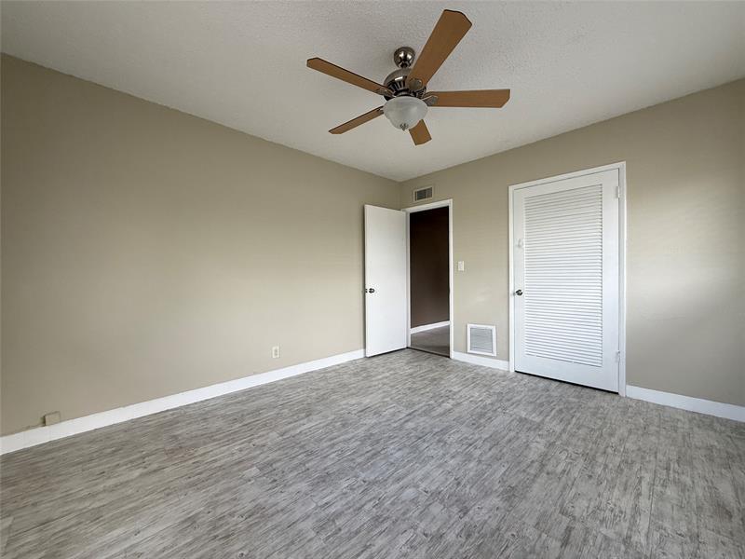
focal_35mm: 14
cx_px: 372
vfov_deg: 85.7
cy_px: 280
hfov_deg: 102.1
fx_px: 301
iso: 80
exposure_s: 1/99
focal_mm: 2.22
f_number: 2.2
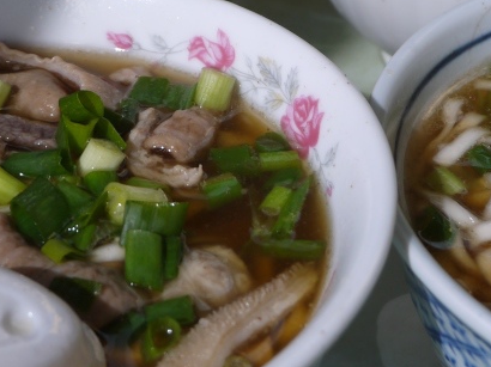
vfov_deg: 14.7
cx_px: 298
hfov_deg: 19.6
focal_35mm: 100
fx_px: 1418
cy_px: 111
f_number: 5
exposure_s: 1/160
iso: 160
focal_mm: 20
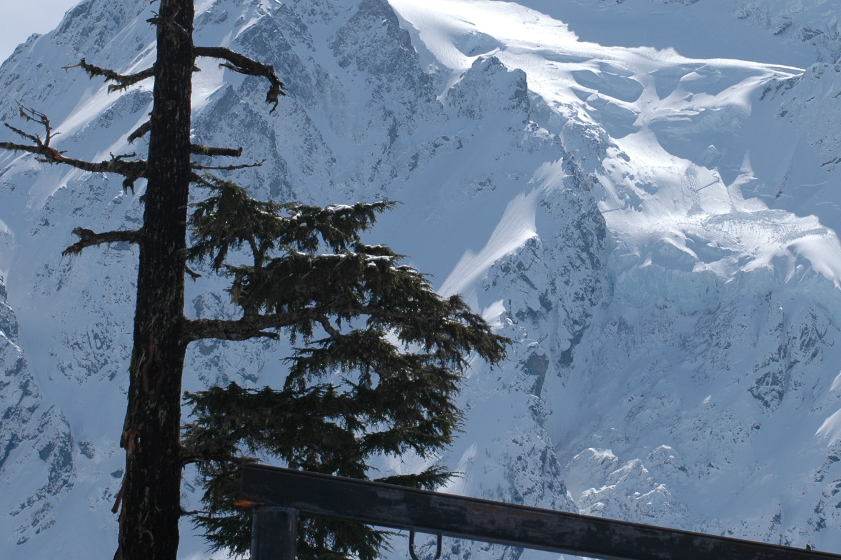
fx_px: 3690
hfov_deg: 13.0
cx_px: 590
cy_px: 180
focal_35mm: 158
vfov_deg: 8.7
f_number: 11
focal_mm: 70
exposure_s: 1/500
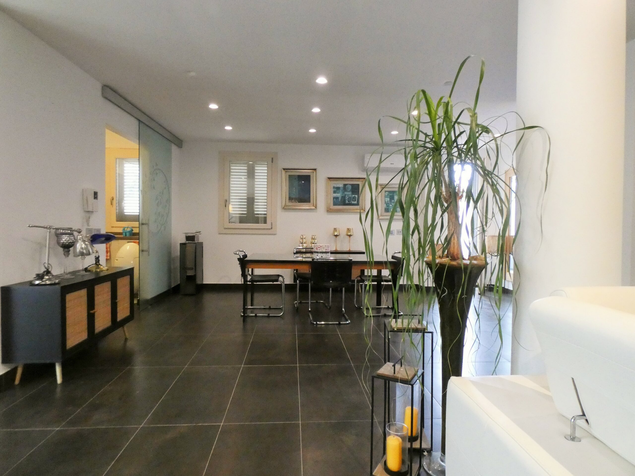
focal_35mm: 20
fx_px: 367
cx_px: 318
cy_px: 238
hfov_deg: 81.7
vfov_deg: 66.0
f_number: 2.8
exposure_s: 1/125
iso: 800
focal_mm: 3.6
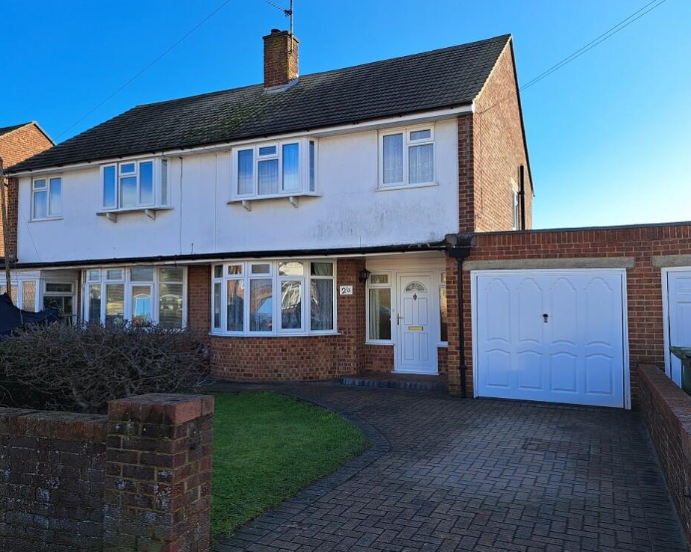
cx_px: 357
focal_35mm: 26
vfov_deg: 54.9
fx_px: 532
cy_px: 281
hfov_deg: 66.0
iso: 50
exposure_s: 1/629
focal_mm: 5.23
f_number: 1.8
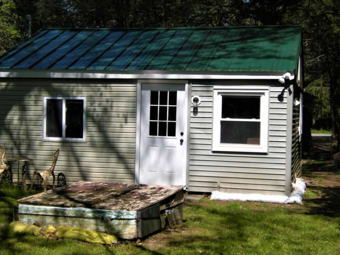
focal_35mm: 65
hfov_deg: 29.8
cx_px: 148
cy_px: 116
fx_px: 638
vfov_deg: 22.6
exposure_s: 1/222
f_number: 7.6
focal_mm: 8.8
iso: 64
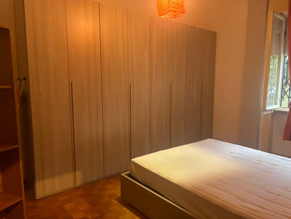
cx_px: 146
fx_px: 219
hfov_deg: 67.3
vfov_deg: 53.1
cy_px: 110
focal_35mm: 26
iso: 400
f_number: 1.6
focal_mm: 5.96
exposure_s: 1/50
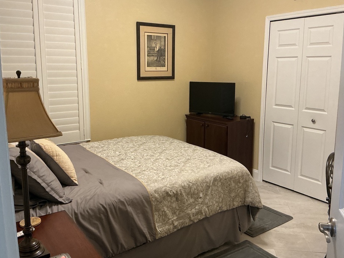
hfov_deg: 56.8
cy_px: 118
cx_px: 171
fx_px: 318
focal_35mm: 32
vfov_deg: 44.1
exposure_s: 1/60
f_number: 1.8
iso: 125
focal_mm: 3
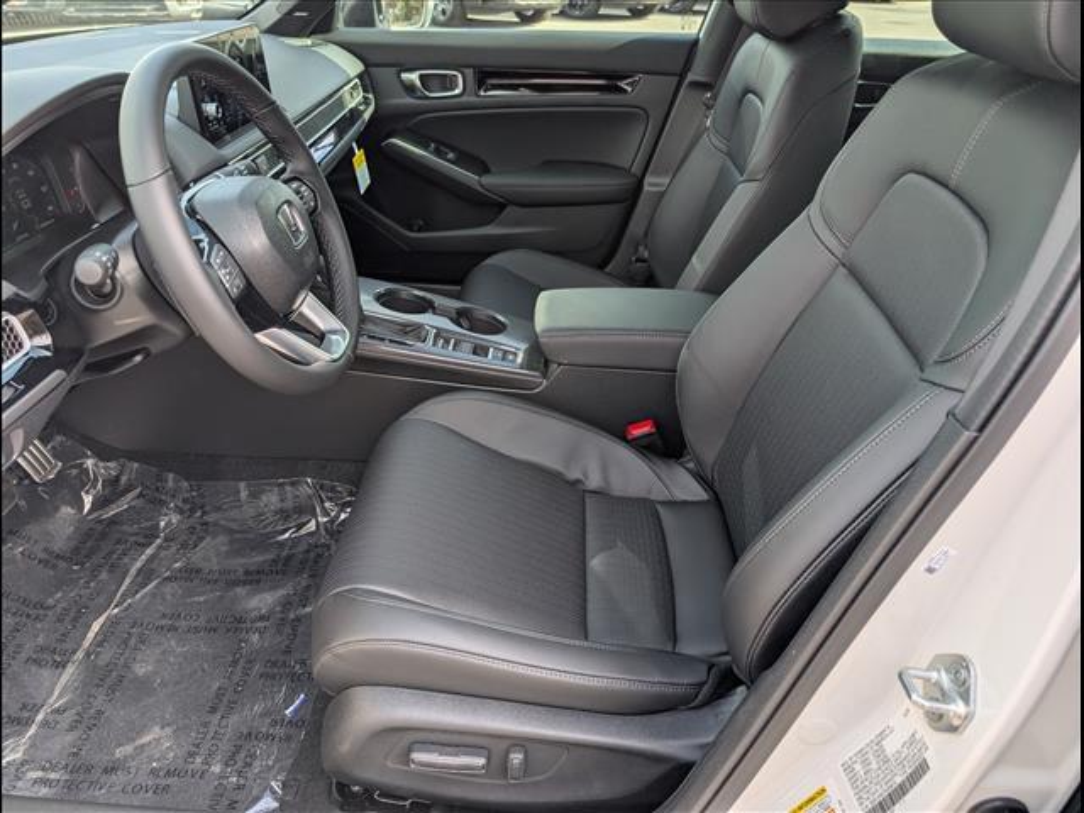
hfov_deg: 71.6
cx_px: 542
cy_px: 406
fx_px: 752
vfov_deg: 56.8
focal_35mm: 24
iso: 22
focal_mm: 6.9
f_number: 1.68
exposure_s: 1/1000
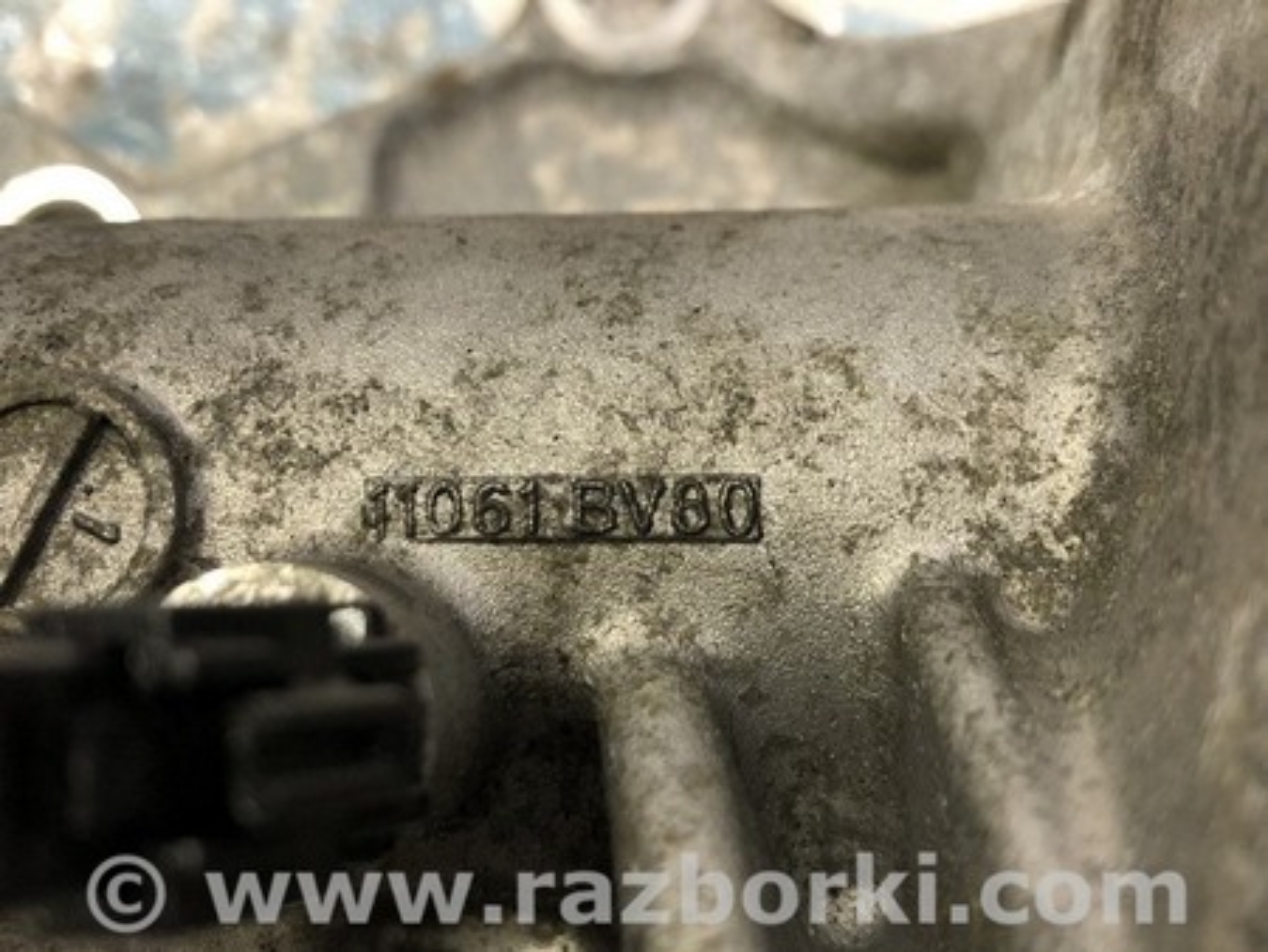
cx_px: 634
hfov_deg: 63.4
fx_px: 1026
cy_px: 476
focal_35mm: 28
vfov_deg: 49.8
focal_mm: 4
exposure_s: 1/17
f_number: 1.8
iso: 32
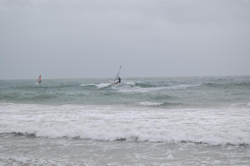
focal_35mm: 82
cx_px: 125
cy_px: 83
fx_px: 572
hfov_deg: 24.7
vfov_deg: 16.5
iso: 400
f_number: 7.1
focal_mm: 55
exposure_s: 1/1600
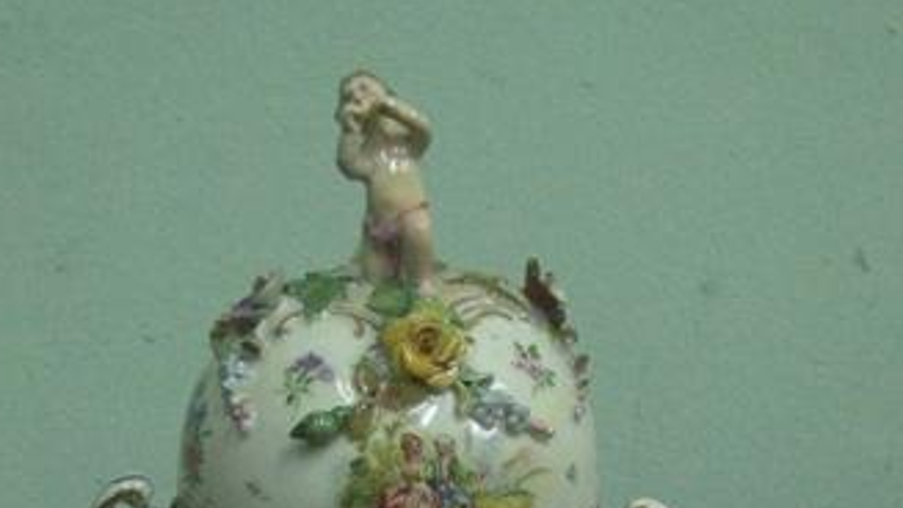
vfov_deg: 14.7
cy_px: 519
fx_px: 1940
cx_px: 396
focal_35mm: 81
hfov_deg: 26.2
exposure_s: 1/125
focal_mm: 6.2
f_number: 2.7
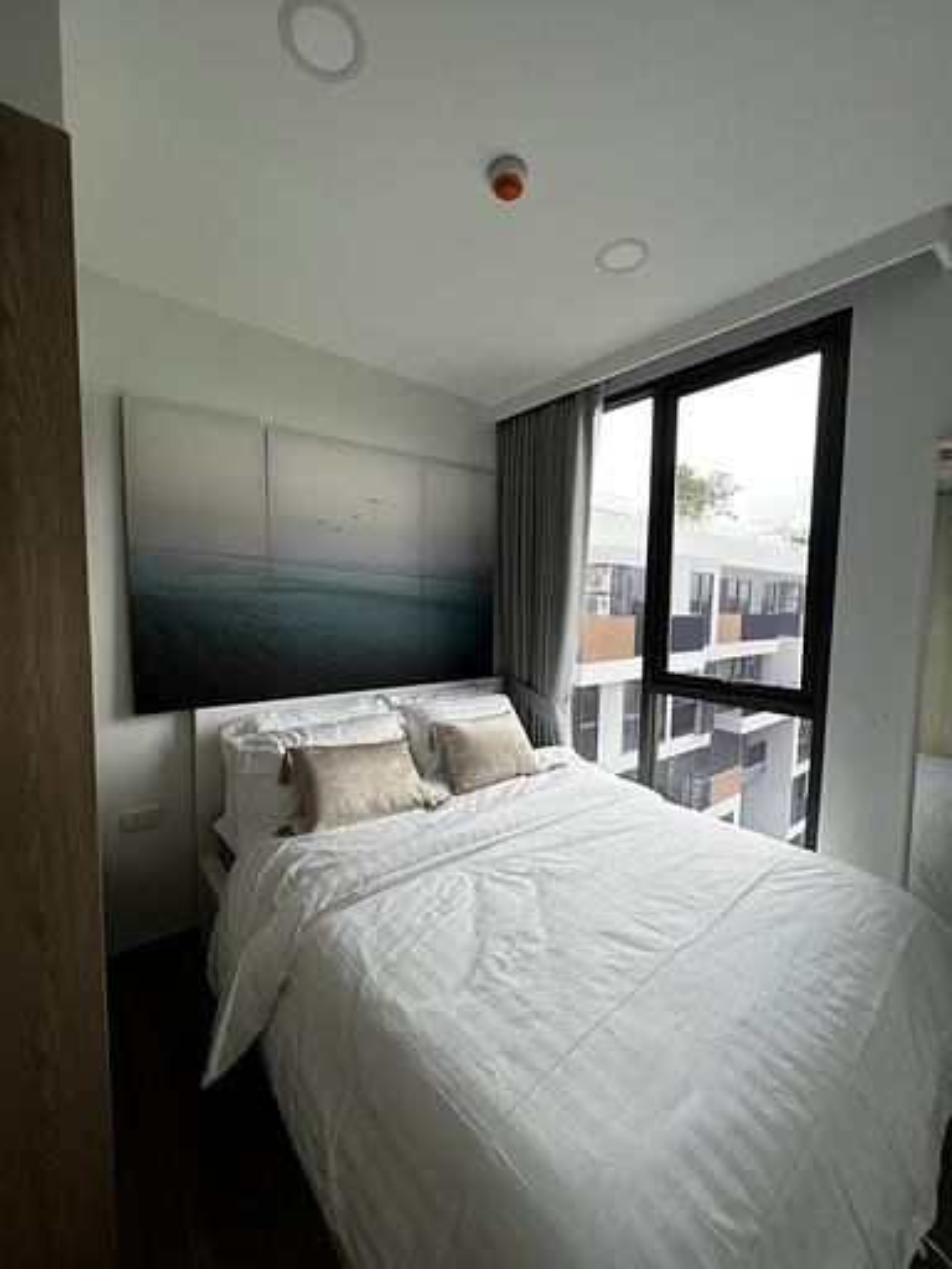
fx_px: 477
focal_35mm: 13
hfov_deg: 89.9
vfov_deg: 106.2
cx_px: 476
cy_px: 634
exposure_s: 1/99
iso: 40
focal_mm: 1.57
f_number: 1.8
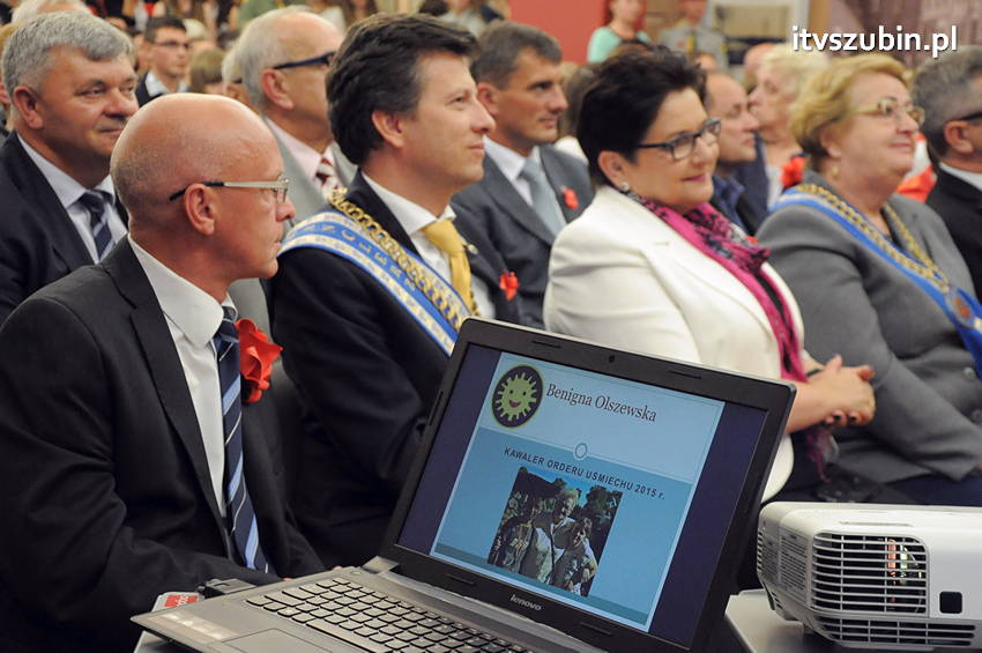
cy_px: 326
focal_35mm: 68
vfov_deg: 20.1
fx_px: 1839
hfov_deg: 29.9
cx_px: 491
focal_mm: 45
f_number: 5.6
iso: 2500
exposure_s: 1/80
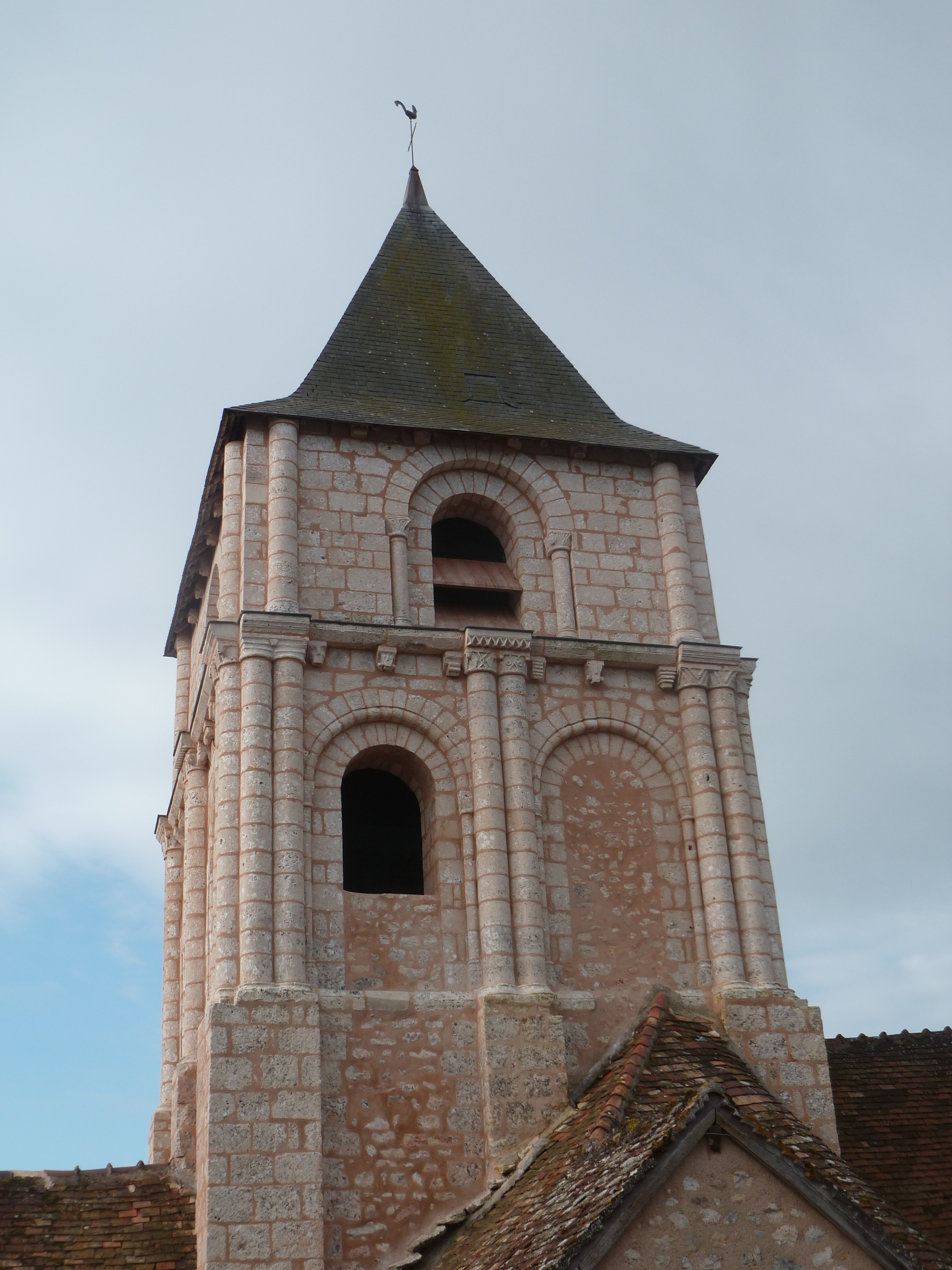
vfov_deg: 42.9
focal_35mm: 44
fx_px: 1613
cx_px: 476
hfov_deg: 32.9
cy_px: 635
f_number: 3.8
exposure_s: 1/400
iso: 80
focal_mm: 7.9
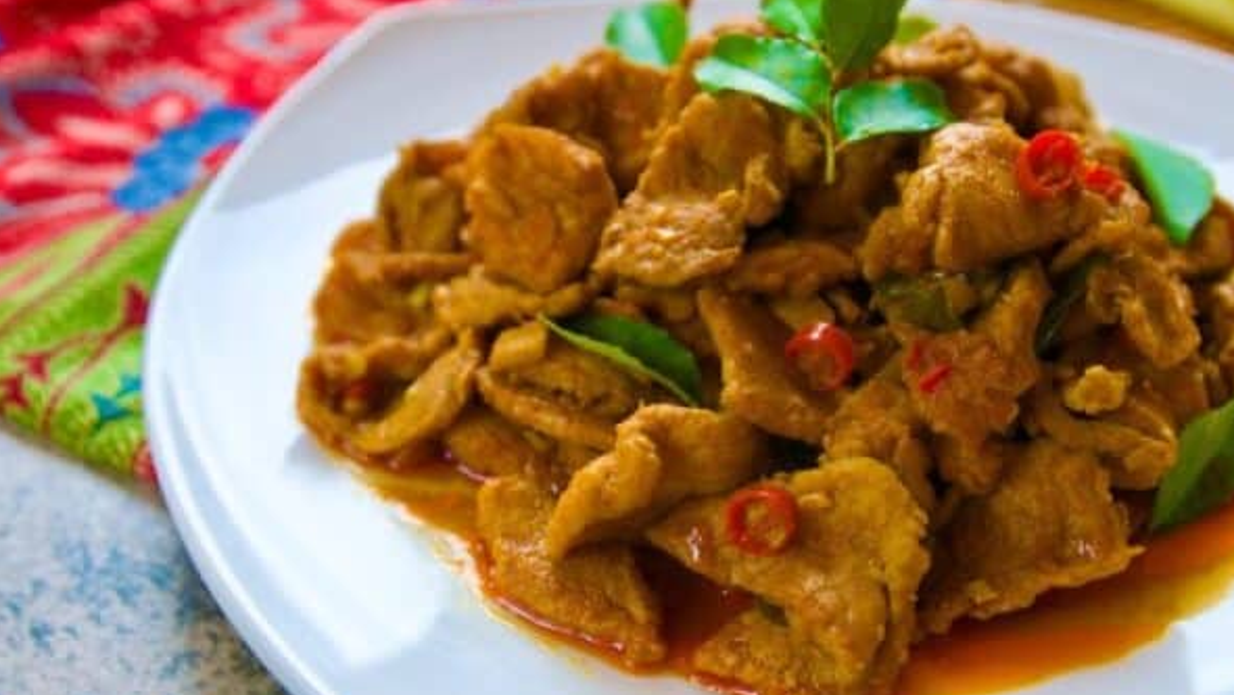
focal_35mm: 58
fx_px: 1886
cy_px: 376
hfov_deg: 36.2
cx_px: 614
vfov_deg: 20.9
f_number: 4.8
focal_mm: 31
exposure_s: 1/90
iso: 160
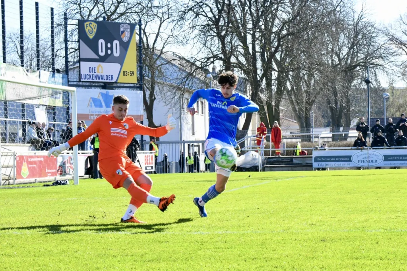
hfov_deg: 19.5
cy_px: 136
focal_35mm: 105
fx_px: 1187
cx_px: 204
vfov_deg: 13.0
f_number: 16
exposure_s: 1/1250
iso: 8000
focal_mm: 105
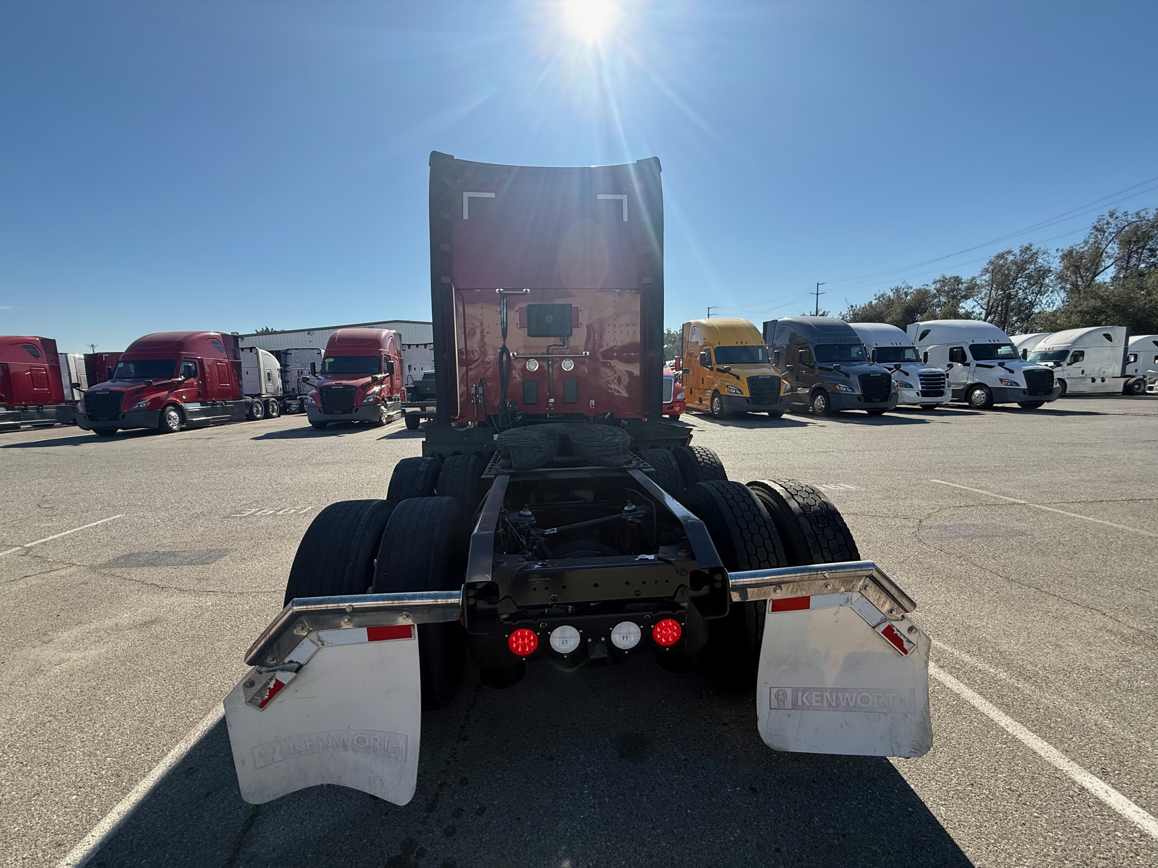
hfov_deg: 102.1
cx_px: 579
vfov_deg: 85.7
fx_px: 468
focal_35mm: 14
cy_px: 434
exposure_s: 1/1572
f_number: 2.2
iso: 64
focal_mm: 2.22
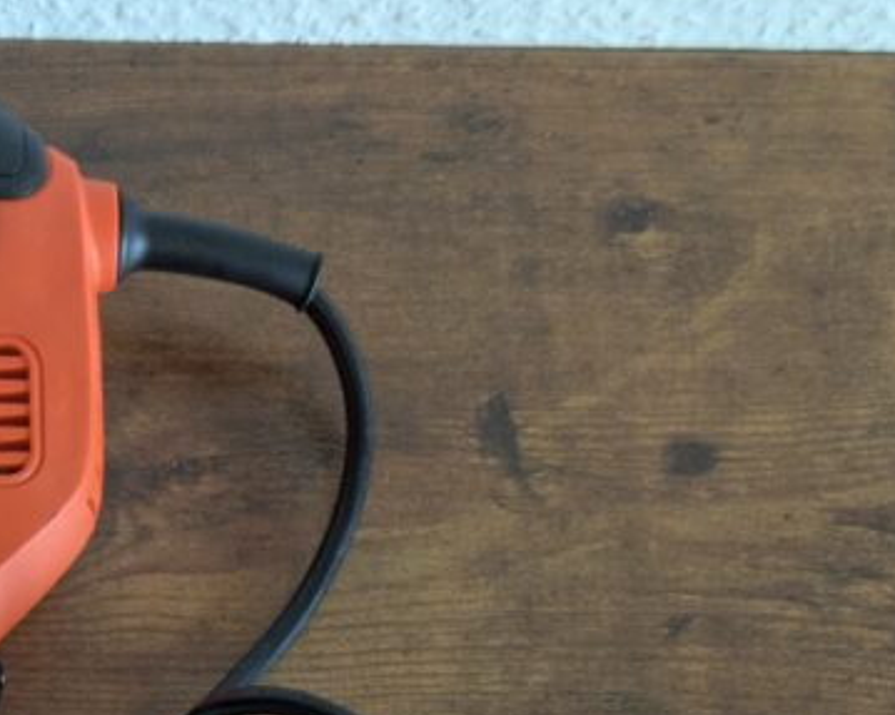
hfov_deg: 13.1
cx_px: -289
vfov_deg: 10.7
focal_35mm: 142
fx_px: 3760
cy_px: 851
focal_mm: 5.43
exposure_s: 1/25
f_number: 1.89
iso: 322
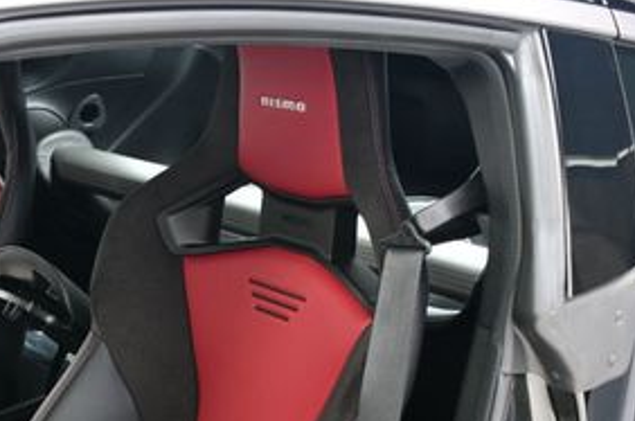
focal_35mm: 75
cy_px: 410
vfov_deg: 17.7
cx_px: 144
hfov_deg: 26.6
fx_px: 1321
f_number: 4
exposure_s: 1/160
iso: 100
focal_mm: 22
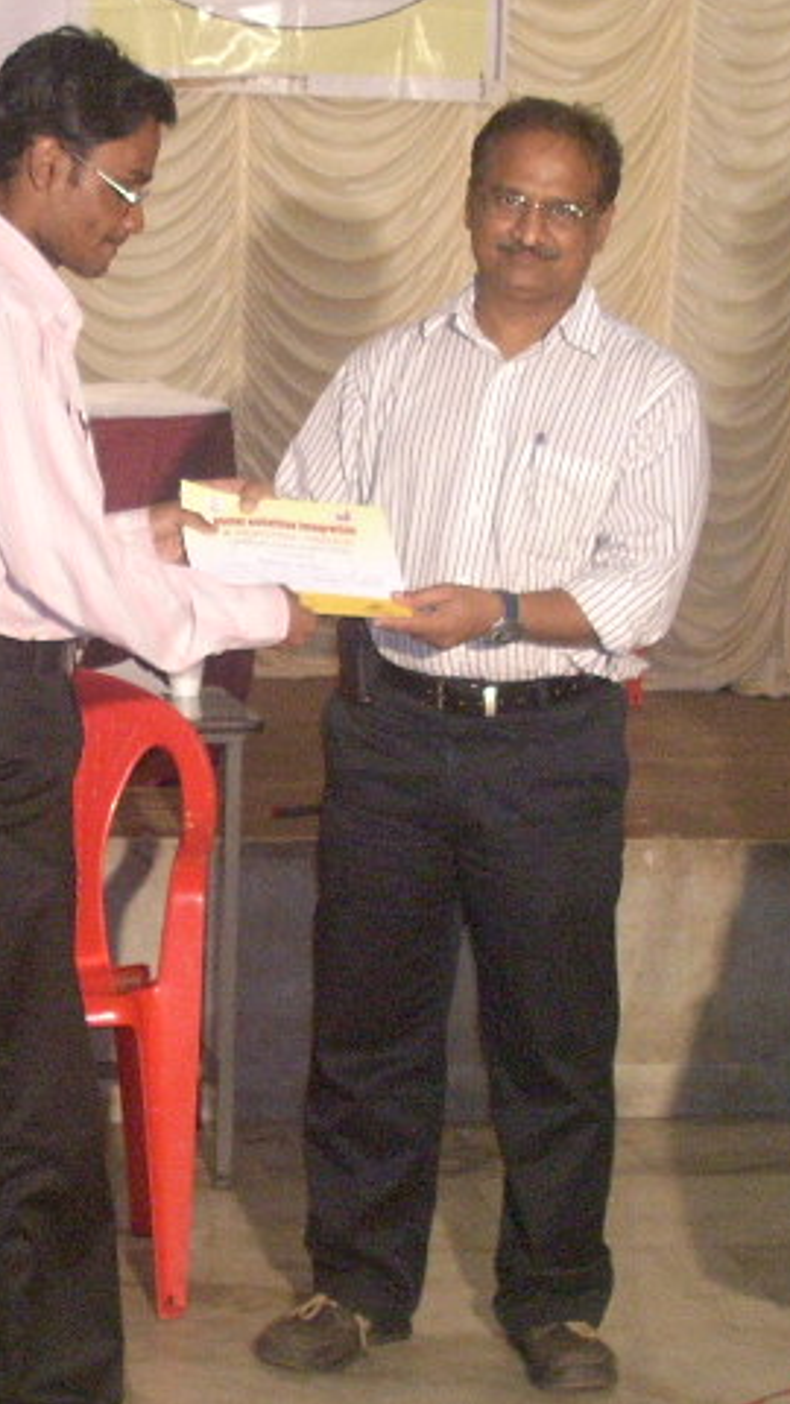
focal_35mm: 86
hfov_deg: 13.9
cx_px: 85
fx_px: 3203
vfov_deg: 24.7
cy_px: 617
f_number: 2.8
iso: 270
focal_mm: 6.2
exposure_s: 1/30
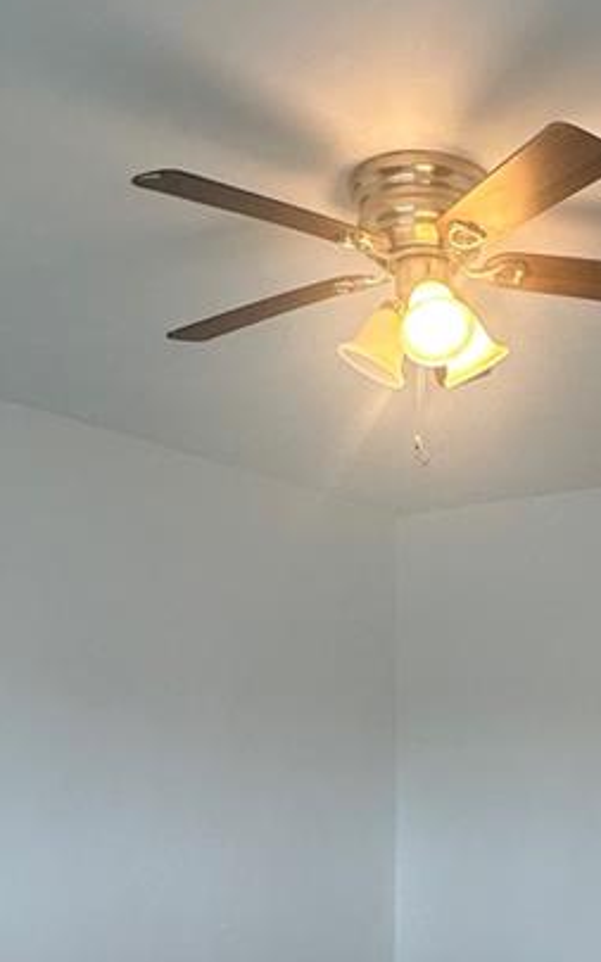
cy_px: 753
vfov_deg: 43.4
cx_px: 492
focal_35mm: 44
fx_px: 1154
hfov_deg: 28.5
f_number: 2.2
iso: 200
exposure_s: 1/120
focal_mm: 2.22
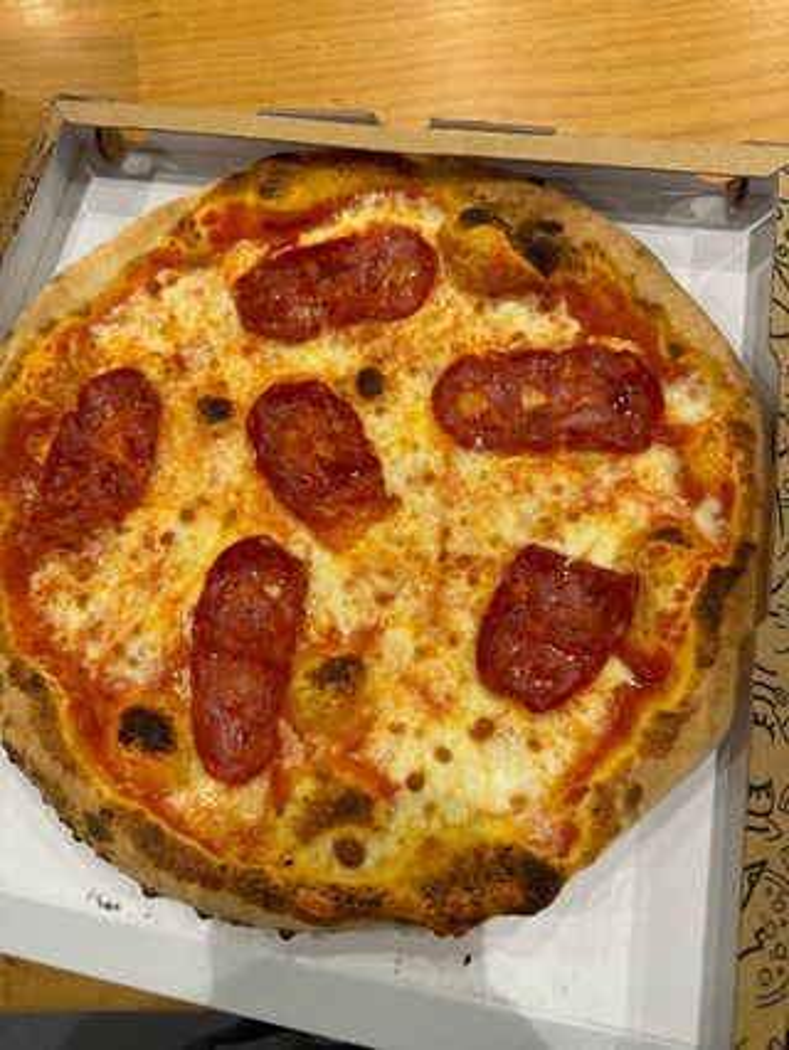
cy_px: 525
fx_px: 729
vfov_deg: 71.6
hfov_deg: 56.9
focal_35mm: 24
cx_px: 394
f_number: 1.78
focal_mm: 6.86
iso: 100
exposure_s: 1/100
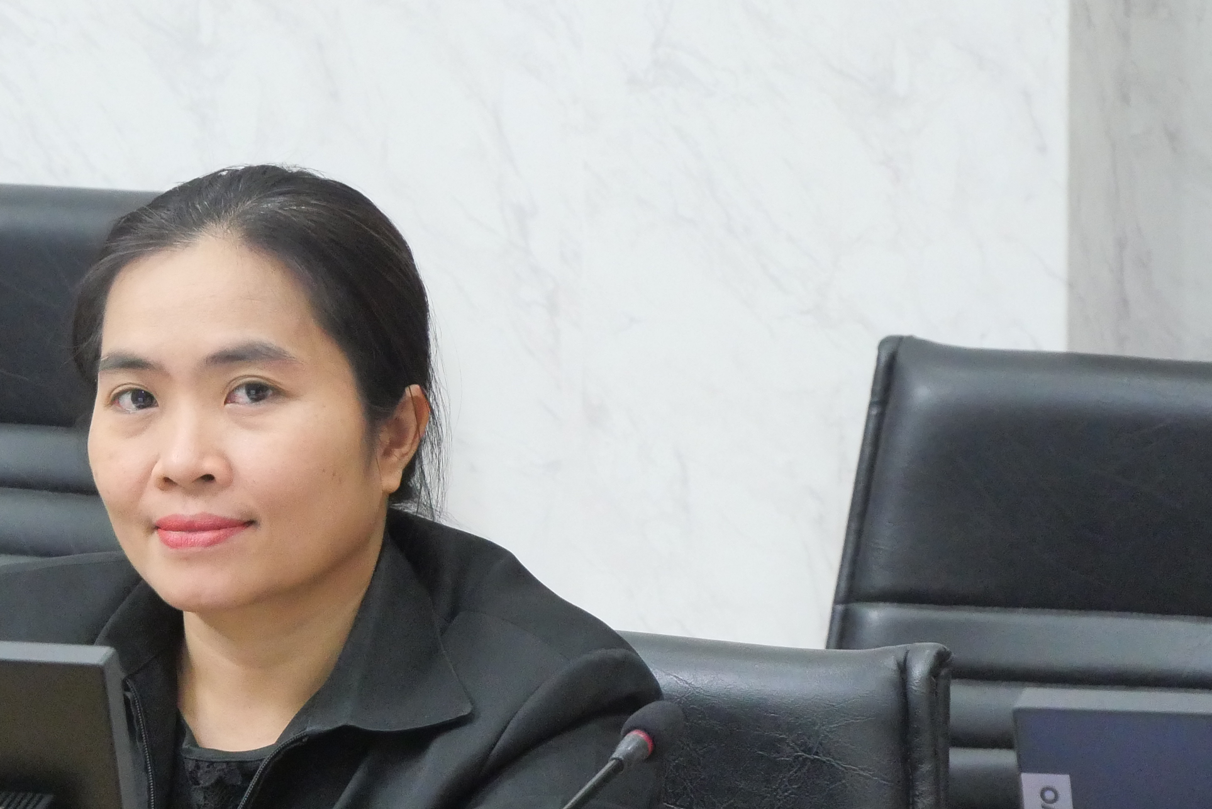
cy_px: 664
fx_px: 8046
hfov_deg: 8.6
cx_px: 221
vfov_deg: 5.7
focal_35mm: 239
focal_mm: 60
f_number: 6.3
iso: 3200
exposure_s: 1/25
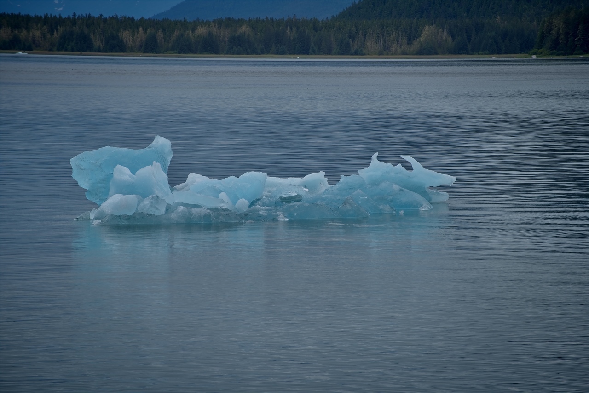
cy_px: 196
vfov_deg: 6.9
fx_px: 3273
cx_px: 294
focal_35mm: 200
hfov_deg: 10.3
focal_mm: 200
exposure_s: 1/400
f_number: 9
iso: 100
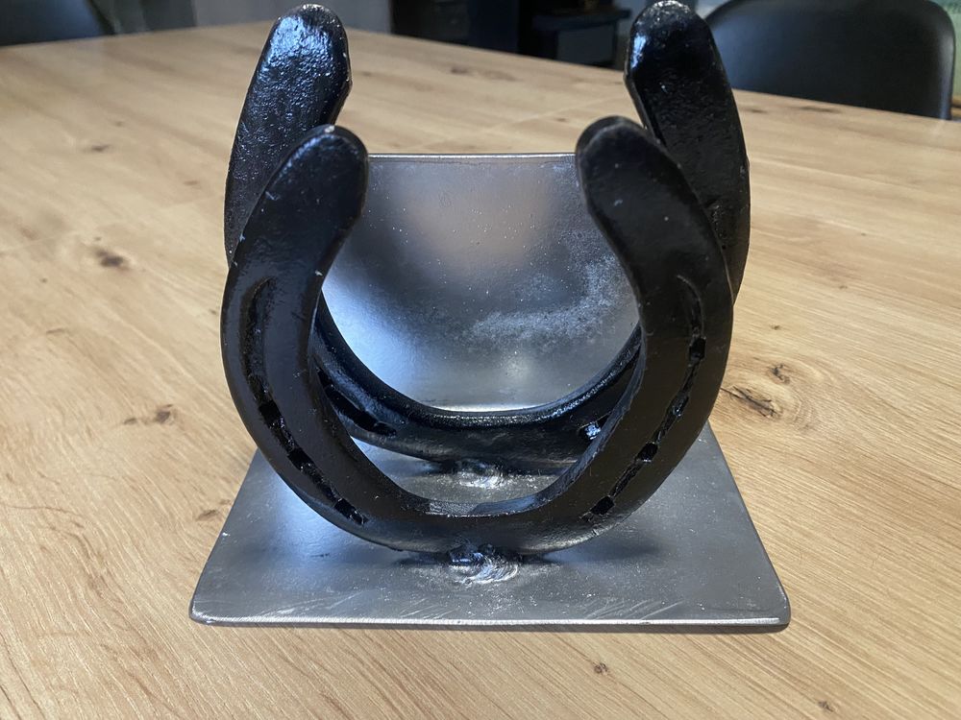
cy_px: 360
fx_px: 722
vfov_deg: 53.1
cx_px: 480
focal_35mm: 26
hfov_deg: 67.3
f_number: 1.8
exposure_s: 1/50
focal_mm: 4.25
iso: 500
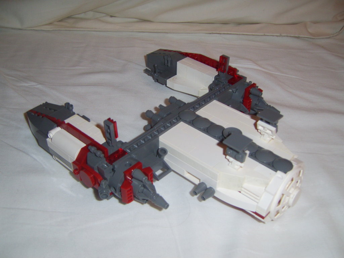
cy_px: 129
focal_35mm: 38
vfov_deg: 37.7
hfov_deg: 49.0
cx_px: 172
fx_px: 378
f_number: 2.8
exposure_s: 1/30
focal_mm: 7.8
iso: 100
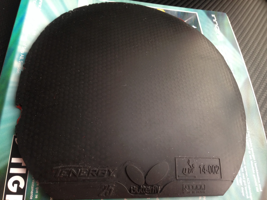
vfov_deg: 42.9
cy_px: 100
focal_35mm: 33
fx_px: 255
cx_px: 134
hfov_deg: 55.4
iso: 100
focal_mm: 4.12
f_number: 2.4
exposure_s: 1/20
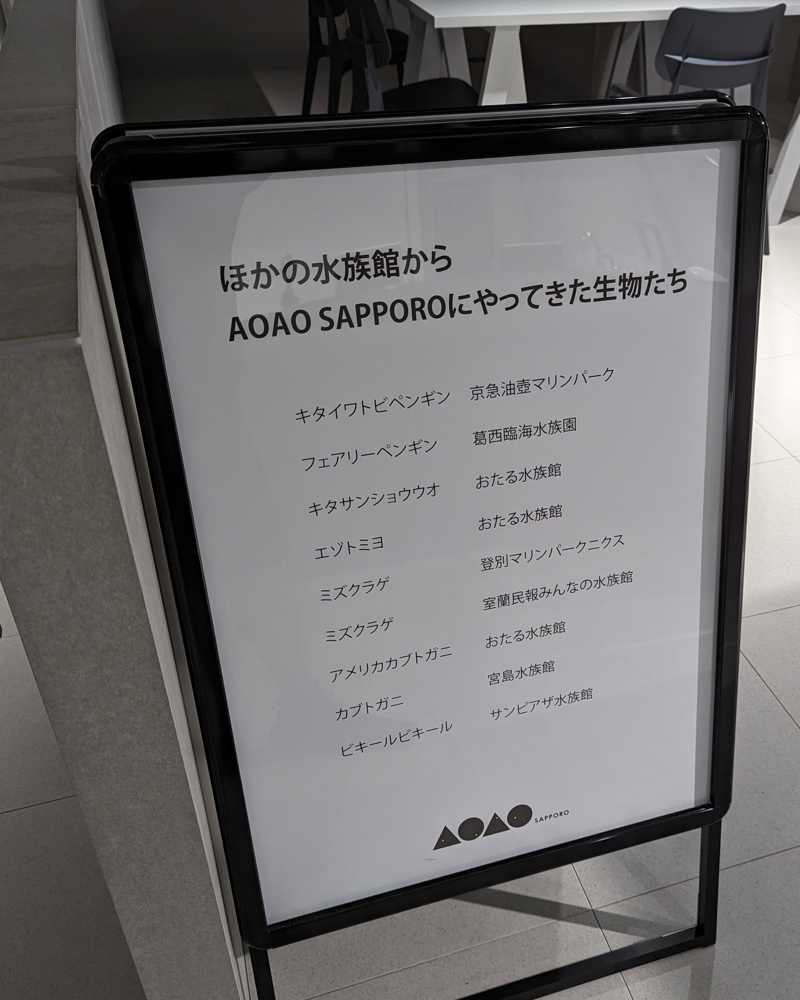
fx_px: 947
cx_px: 504
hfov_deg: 45.4
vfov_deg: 55.7
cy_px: 507
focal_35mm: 32
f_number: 1.85
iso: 135
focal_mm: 6.81
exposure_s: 1/23.8
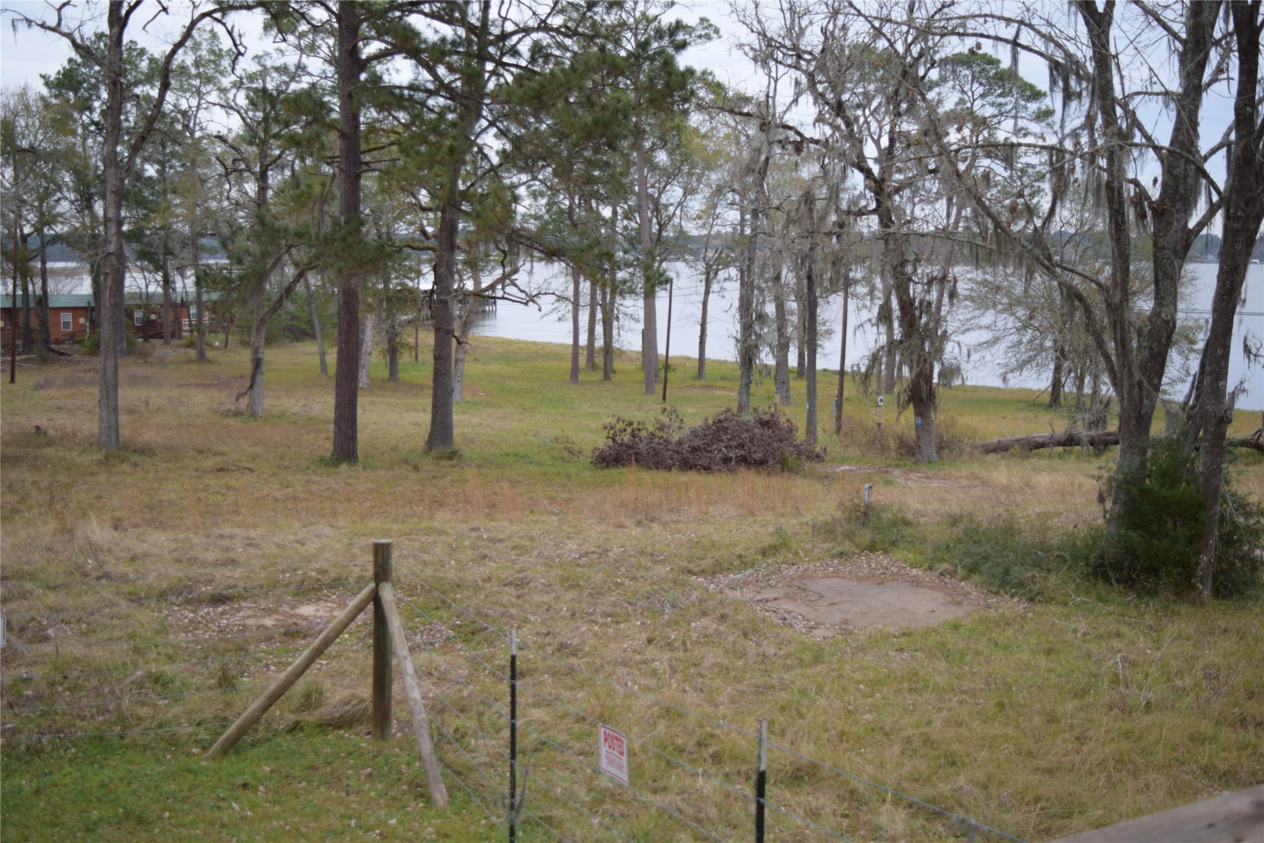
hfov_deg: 53.1
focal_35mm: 36
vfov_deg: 36.9
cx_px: 632
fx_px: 1264
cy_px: 422
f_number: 4
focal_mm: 24
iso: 200
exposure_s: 1/320
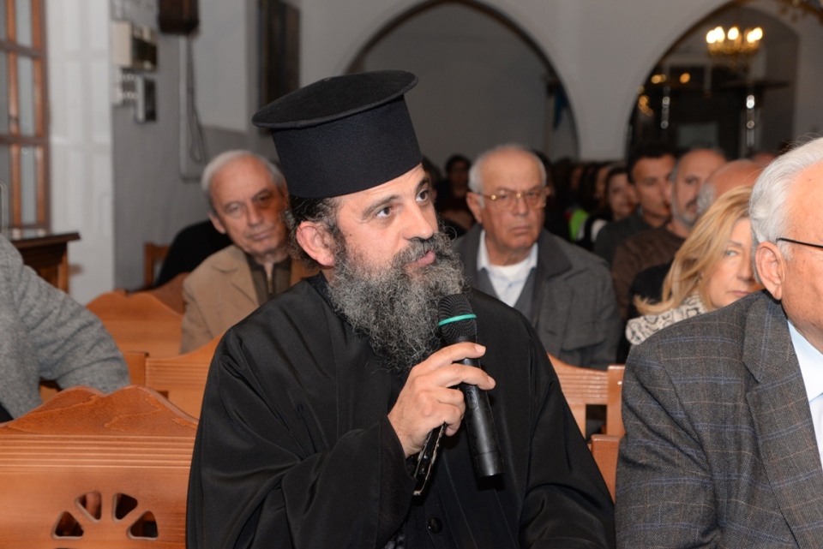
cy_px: 274
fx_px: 1601
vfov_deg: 19.5
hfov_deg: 28.8
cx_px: 412
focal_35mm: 70
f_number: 6.3
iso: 1000
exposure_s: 1/100
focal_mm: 70
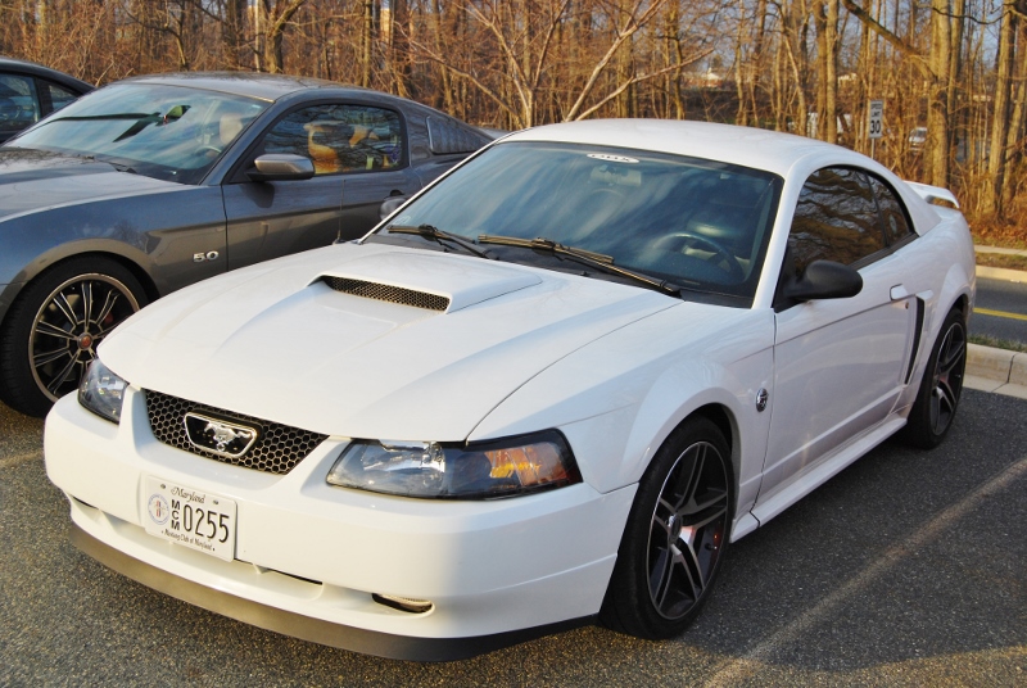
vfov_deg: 29.0
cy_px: 344
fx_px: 1328
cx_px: 514
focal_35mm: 46
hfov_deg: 42.3
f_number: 8
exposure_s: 1/250
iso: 200
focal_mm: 31
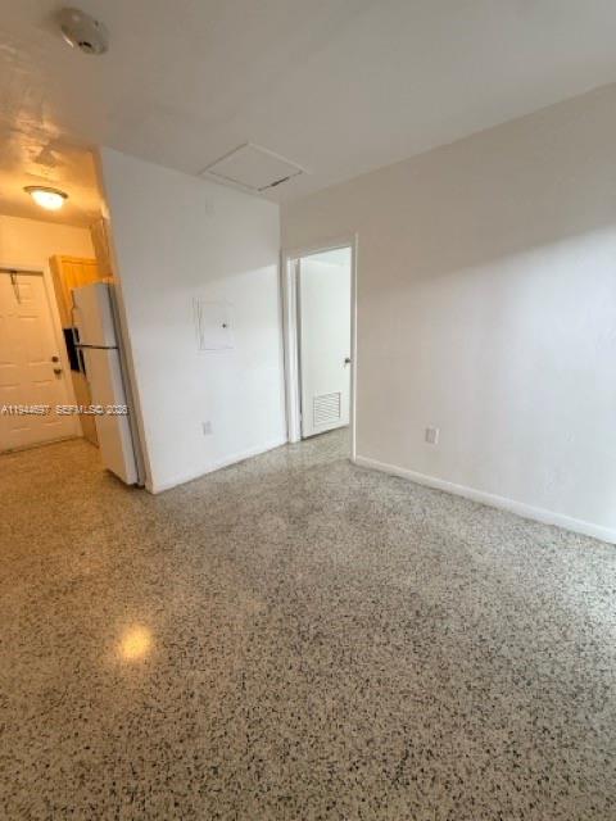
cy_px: 410
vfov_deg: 102.1
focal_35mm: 14
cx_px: 308
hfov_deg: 85.7
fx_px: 332
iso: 250
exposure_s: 1/60
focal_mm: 2.22
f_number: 2.2
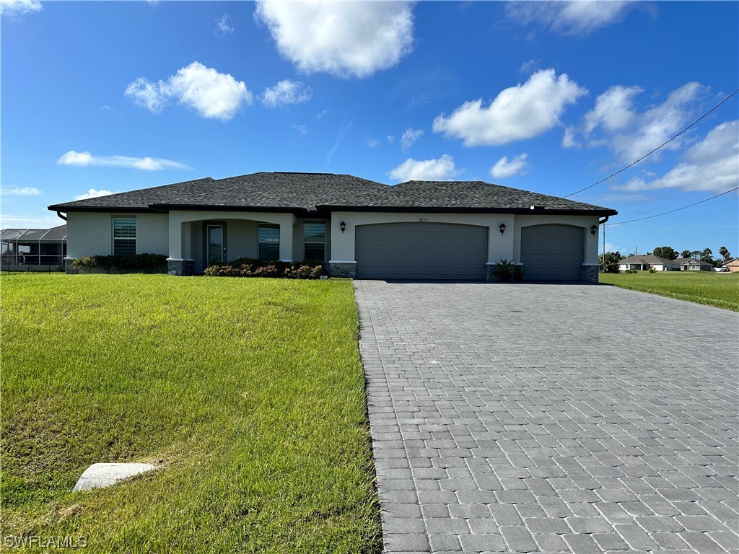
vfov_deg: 56.8
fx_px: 512
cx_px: 370
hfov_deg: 71.6
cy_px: 277
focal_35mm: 24
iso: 80
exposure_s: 1/6623
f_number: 1.78
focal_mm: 6.86
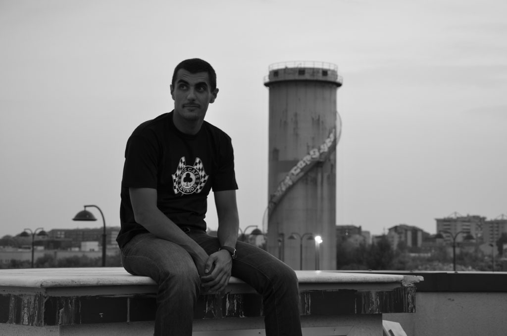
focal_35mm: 78
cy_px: 168
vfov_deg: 17.4
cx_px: 254
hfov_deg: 26.0
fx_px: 1097
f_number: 7.1
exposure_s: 1/2
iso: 200
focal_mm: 52
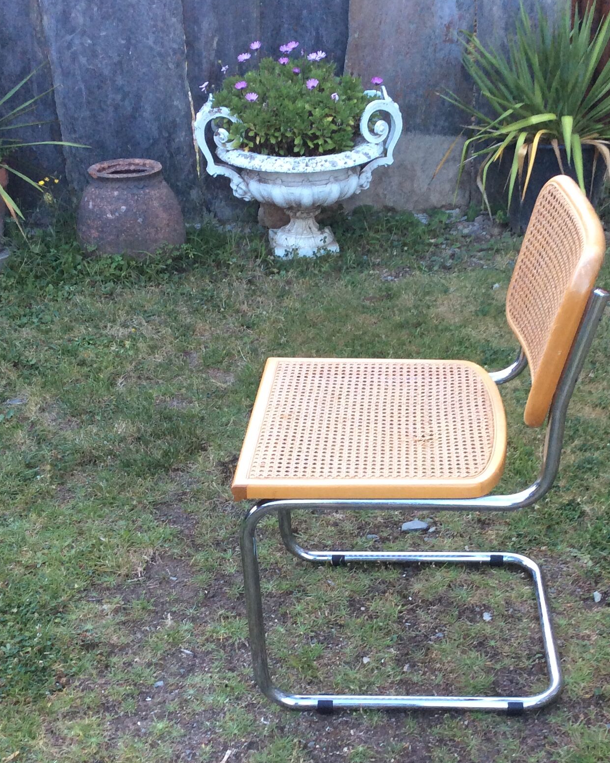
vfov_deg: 35.8
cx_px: 389
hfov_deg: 29.0
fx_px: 1173
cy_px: 468
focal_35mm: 52
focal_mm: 3.3
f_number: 2.4
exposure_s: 1/100
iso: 50
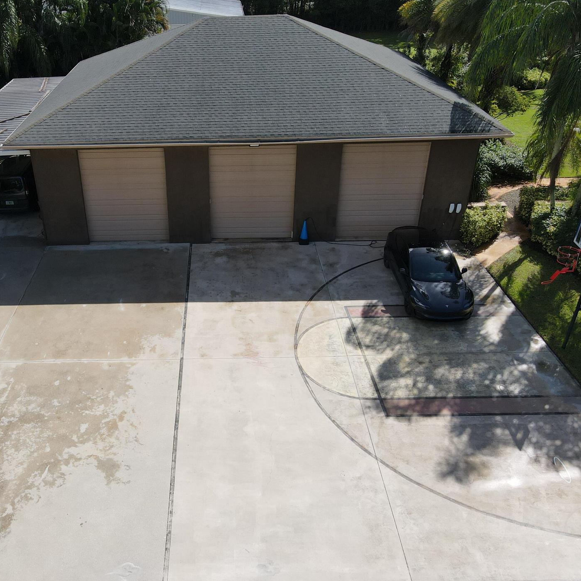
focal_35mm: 31
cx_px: 216
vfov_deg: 52.5
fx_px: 589
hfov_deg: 52.0
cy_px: 304
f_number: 2.8
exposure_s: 1/1000
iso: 100
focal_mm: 4.5
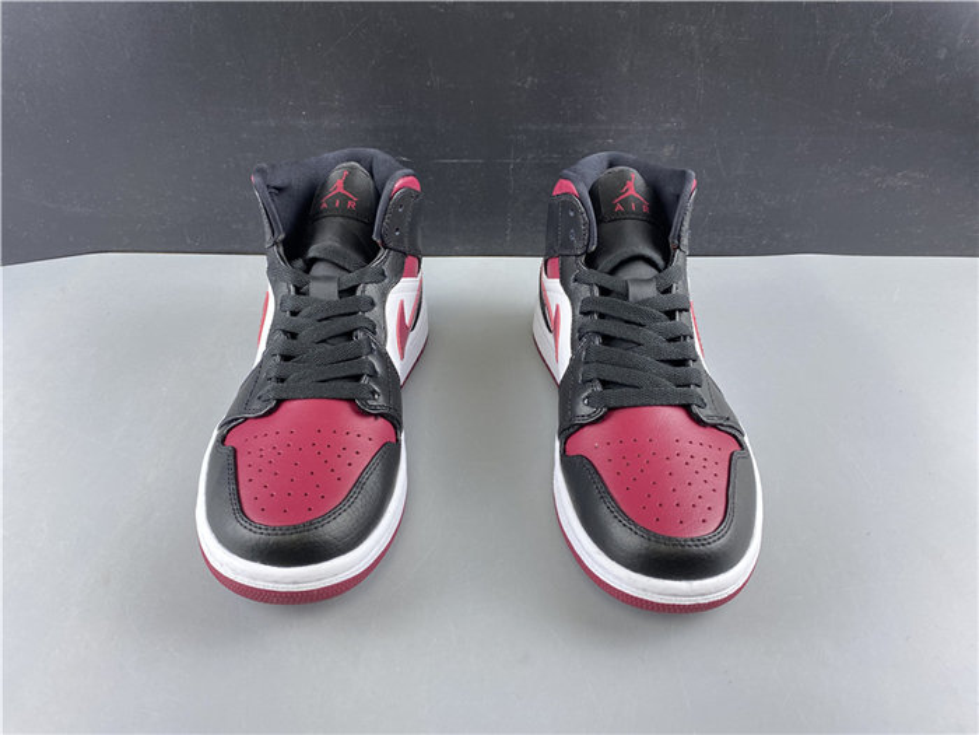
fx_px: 735
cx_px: 490
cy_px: 368
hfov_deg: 67.3
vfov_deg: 53.1
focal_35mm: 26
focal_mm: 4.25
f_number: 1.8
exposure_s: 1/50
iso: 100
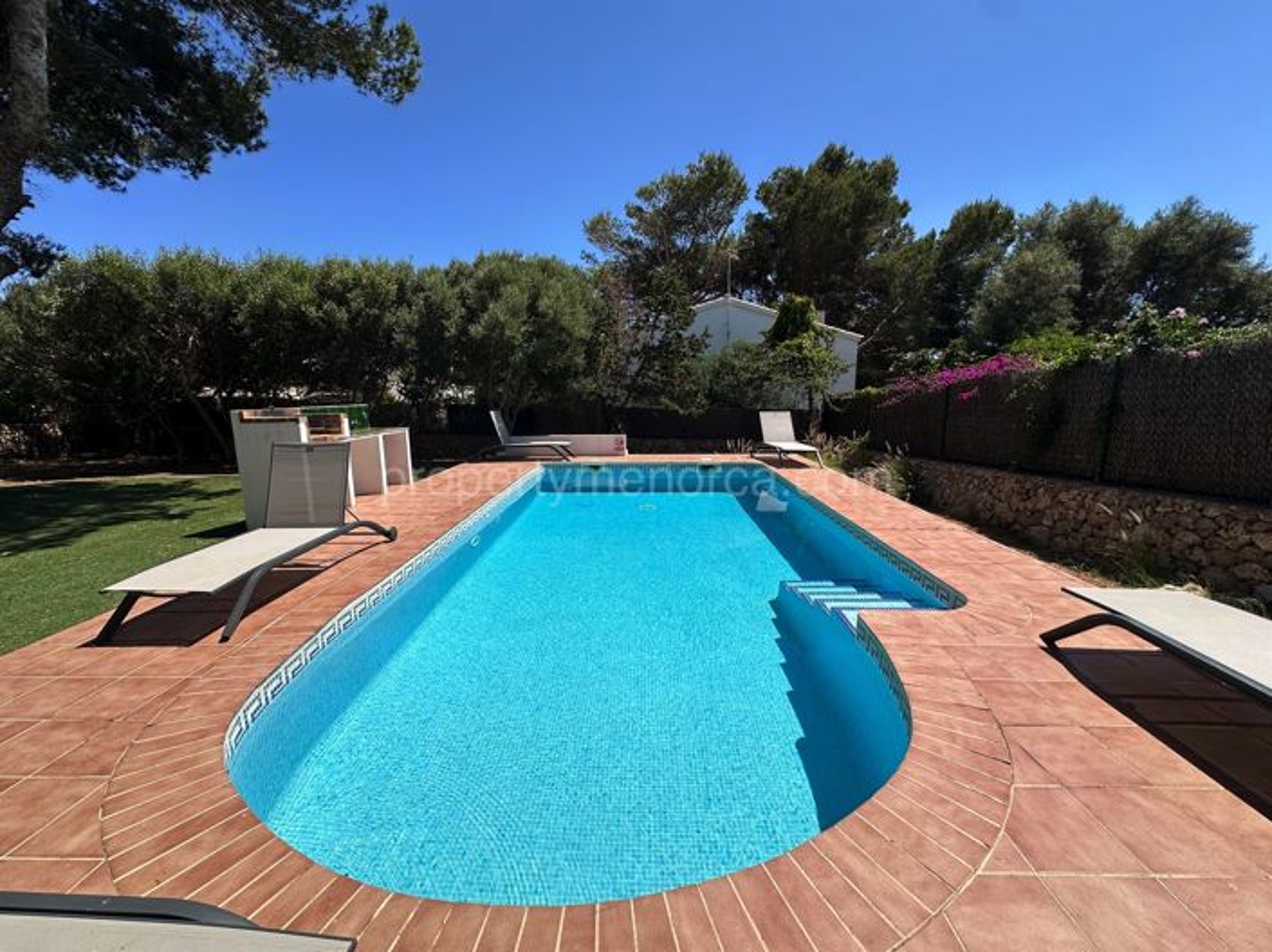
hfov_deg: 102.1
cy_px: 476
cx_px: 636
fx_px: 514
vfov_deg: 85.6
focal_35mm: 14
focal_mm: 2.22
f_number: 2.2
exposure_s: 1/2257
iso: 50
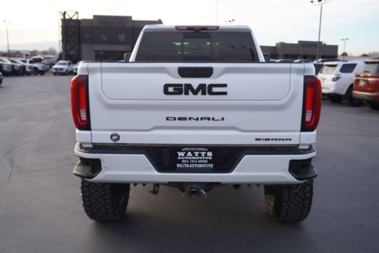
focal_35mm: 34
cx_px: 190
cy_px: 126
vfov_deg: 38.4
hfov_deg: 55.1
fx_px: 364
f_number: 5
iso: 100
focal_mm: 23
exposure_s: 1/100
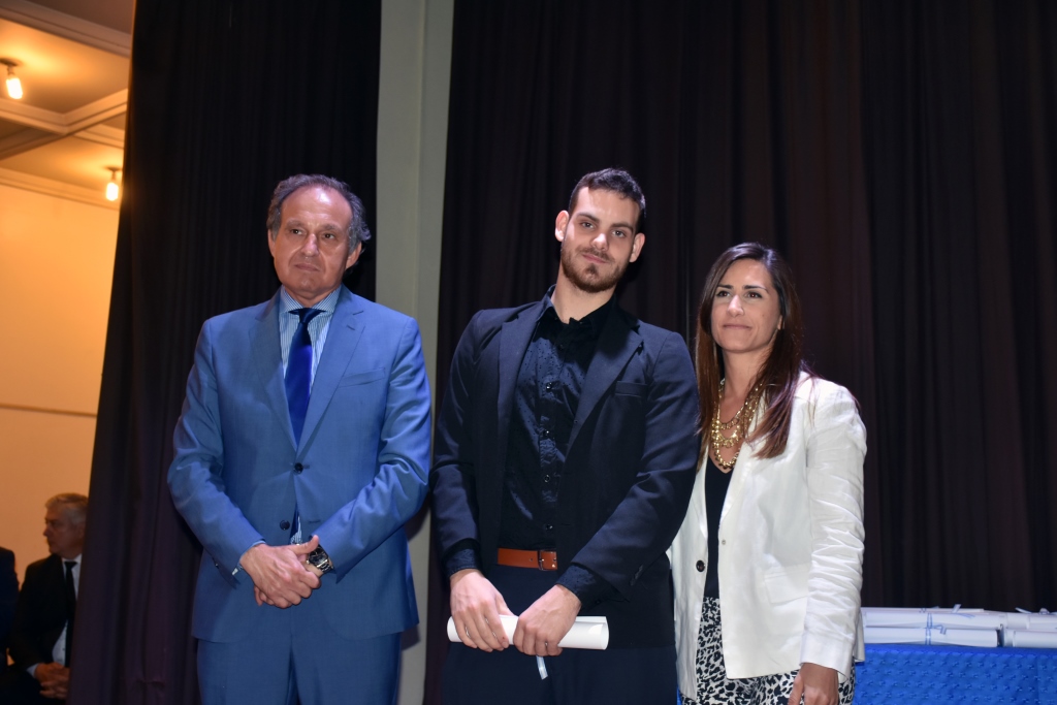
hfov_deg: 41.1
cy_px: 352
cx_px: 528
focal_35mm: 48
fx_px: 1409
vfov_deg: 28.1
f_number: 4
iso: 400
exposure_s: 1/60
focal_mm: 32
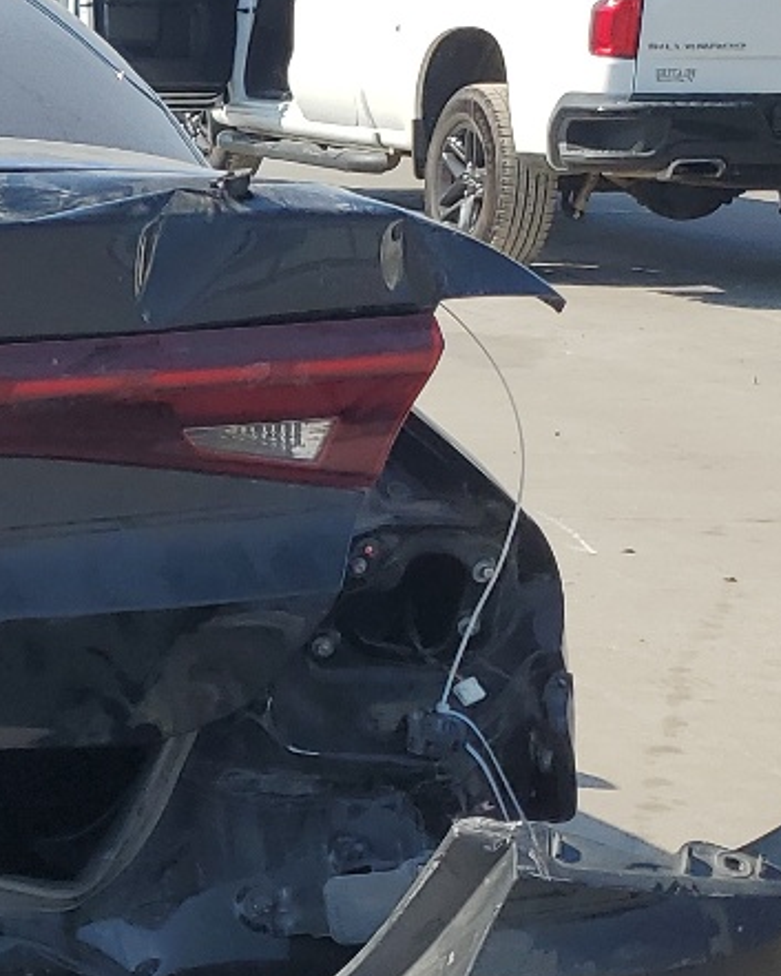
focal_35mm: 92
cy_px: 666
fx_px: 2657
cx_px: -584
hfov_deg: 14.8
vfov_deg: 20.7
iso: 50
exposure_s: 1/2500
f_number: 1.5
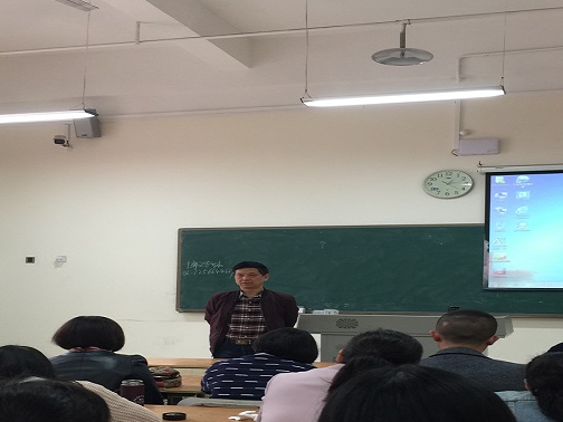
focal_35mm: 46
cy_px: 287
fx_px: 748
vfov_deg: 31.2
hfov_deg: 41.2
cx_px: 275
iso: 50
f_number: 2.2
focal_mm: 4.15
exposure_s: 1/17
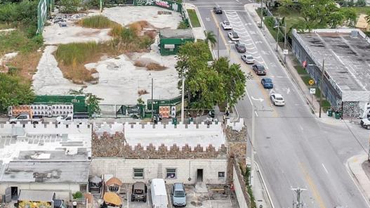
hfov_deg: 29.8
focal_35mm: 70
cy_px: 53
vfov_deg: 17.1
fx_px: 687
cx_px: 107
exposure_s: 1/1250
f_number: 2.8
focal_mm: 8.38
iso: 140
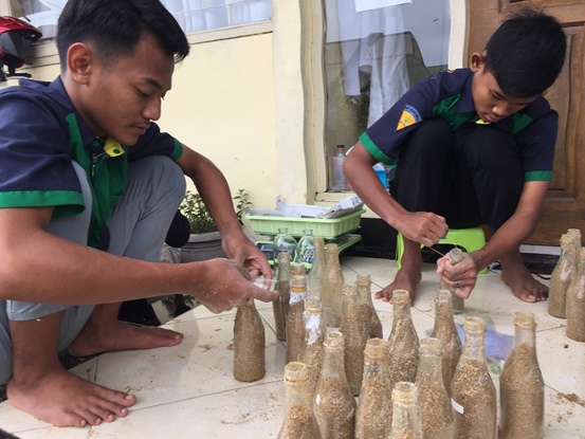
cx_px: 292
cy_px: 220
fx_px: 490
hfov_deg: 61.6
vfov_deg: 48.2
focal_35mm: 29
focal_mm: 4.15
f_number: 2.2
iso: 32
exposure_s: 1/659
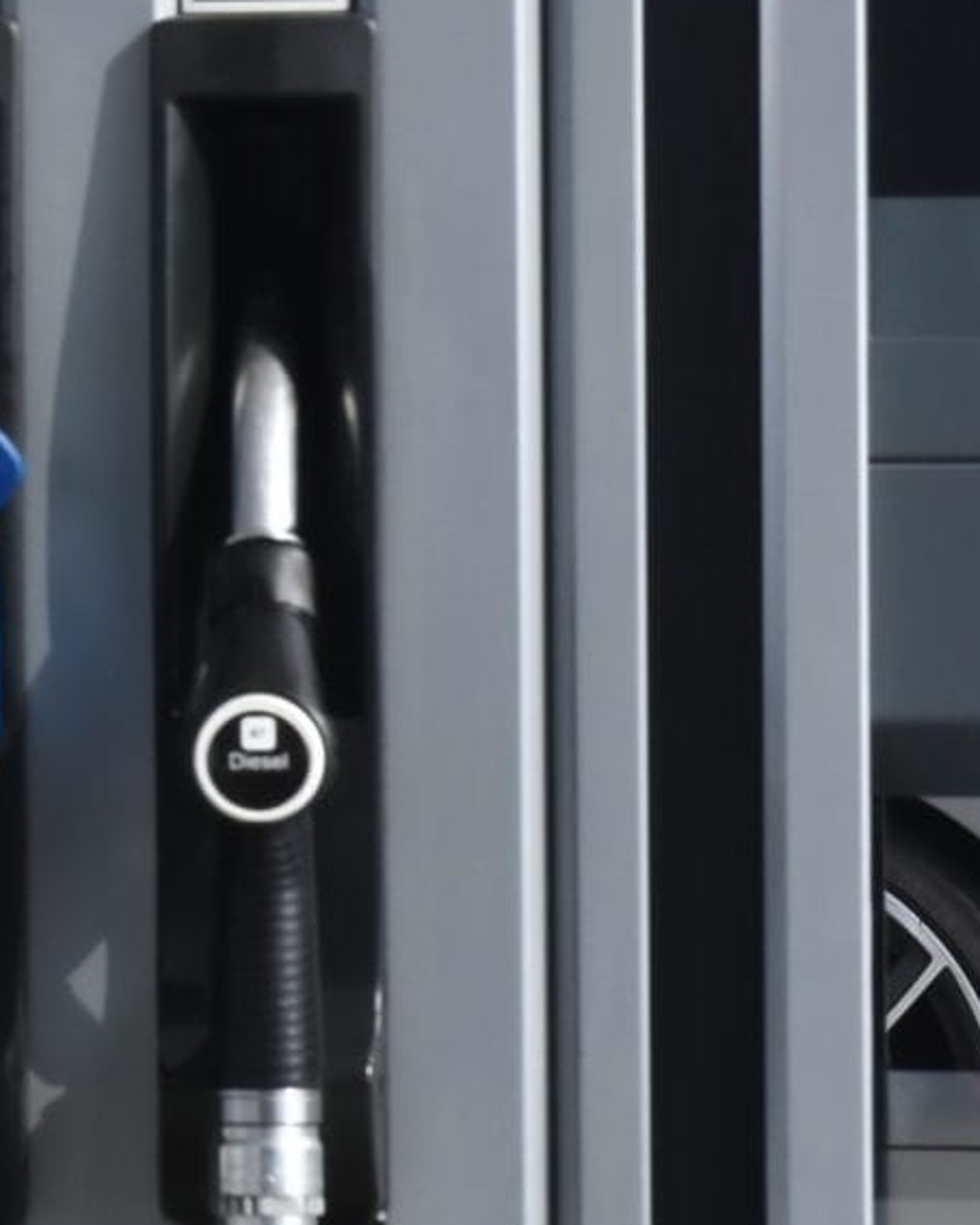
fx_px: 10765
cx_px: -1605
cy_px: 233
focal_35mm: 297
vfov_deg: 6.5
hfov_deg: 5.0
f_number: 13
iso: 400
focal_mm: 70
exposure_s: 1/320
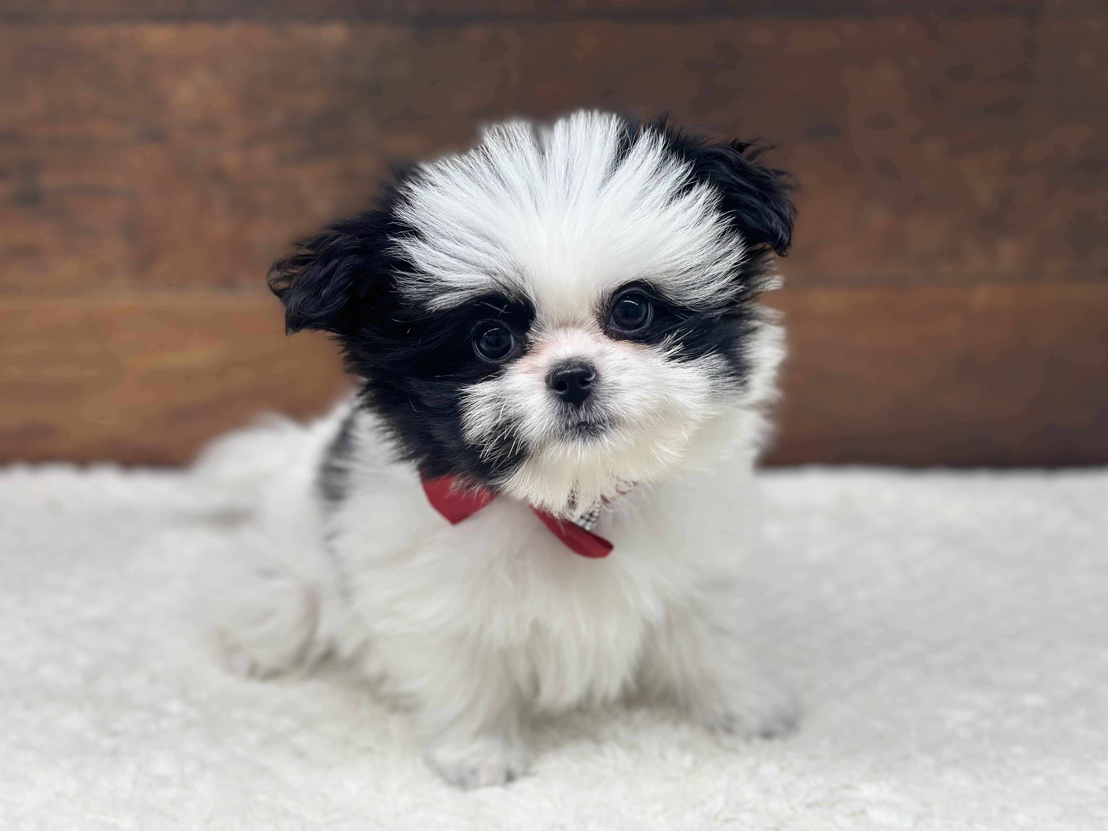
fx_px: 1536
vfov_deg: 30.3
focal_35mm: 48
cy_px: 416
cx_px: 554
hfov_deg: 39.7
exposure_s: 1/141
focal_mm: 6.86
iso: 100
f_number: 1.78
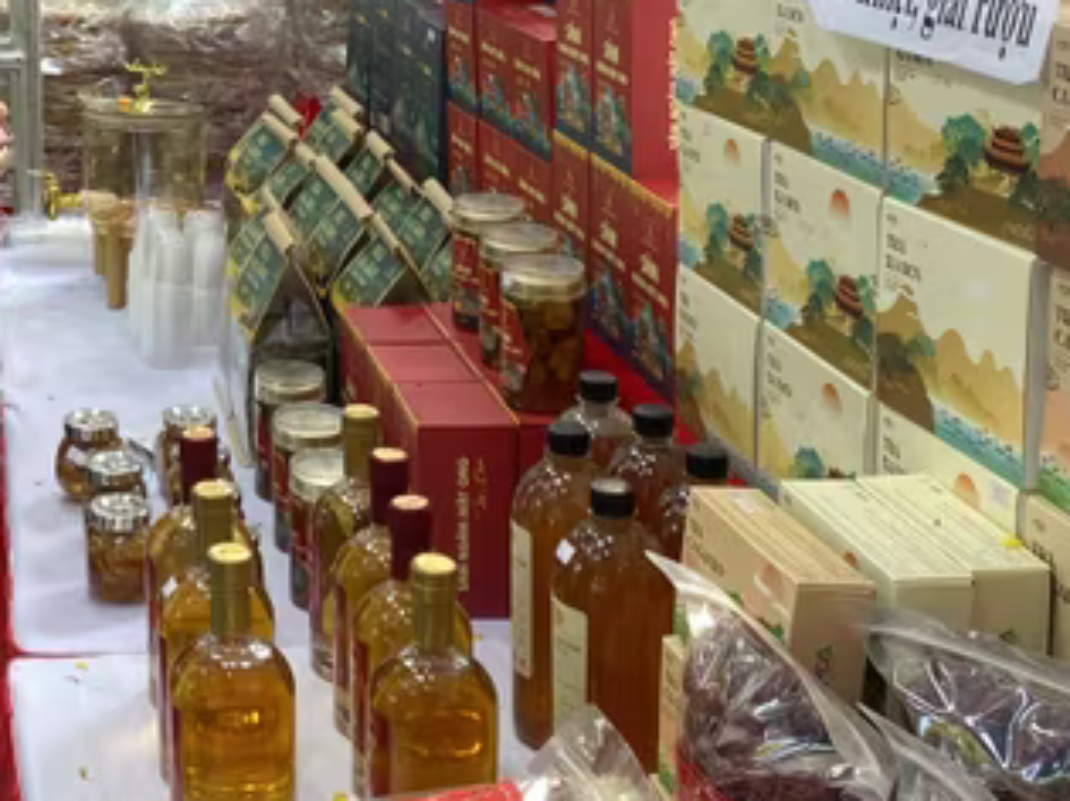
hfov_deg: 27.8
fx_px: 2039
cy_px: -10
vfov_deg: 21.4
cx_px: 20
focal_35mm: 66
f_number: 1.8
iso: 32
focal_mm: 4.25
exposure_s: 1/105
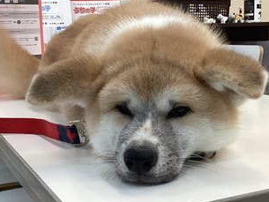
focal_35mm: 61
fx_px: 474
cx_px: 161
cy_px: 123
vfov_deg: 24.0
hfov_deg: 31.6
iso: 64
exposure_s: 1/60
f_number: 2.4
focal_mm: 3.3
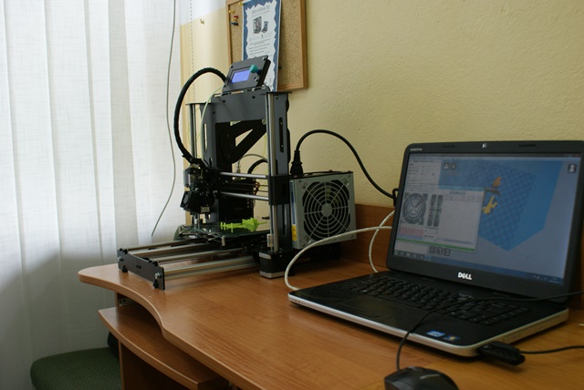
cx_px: 292
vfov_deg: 36.9
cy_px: 195
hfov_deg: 53.1
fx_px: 585
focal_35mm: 36
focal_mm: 24
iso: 400
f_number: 5.6
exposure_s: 1/60
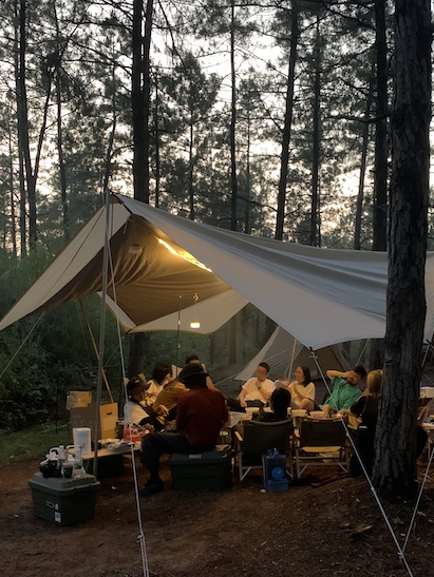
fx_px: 634
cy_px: 345
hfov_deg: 37.5
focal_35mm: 38
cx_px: 272
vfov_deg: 48.7
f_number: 1.8
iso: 800
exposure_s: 1/30
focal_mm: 4.25
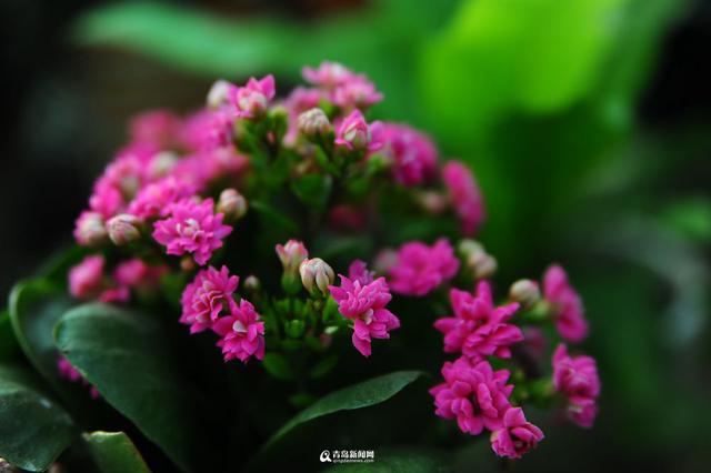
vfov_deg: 18.2
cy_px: 236
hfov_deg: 27.0
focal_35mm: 75
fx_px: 1480
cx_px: 356
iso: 200
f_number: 2.8
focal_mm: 75
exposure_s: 1/320
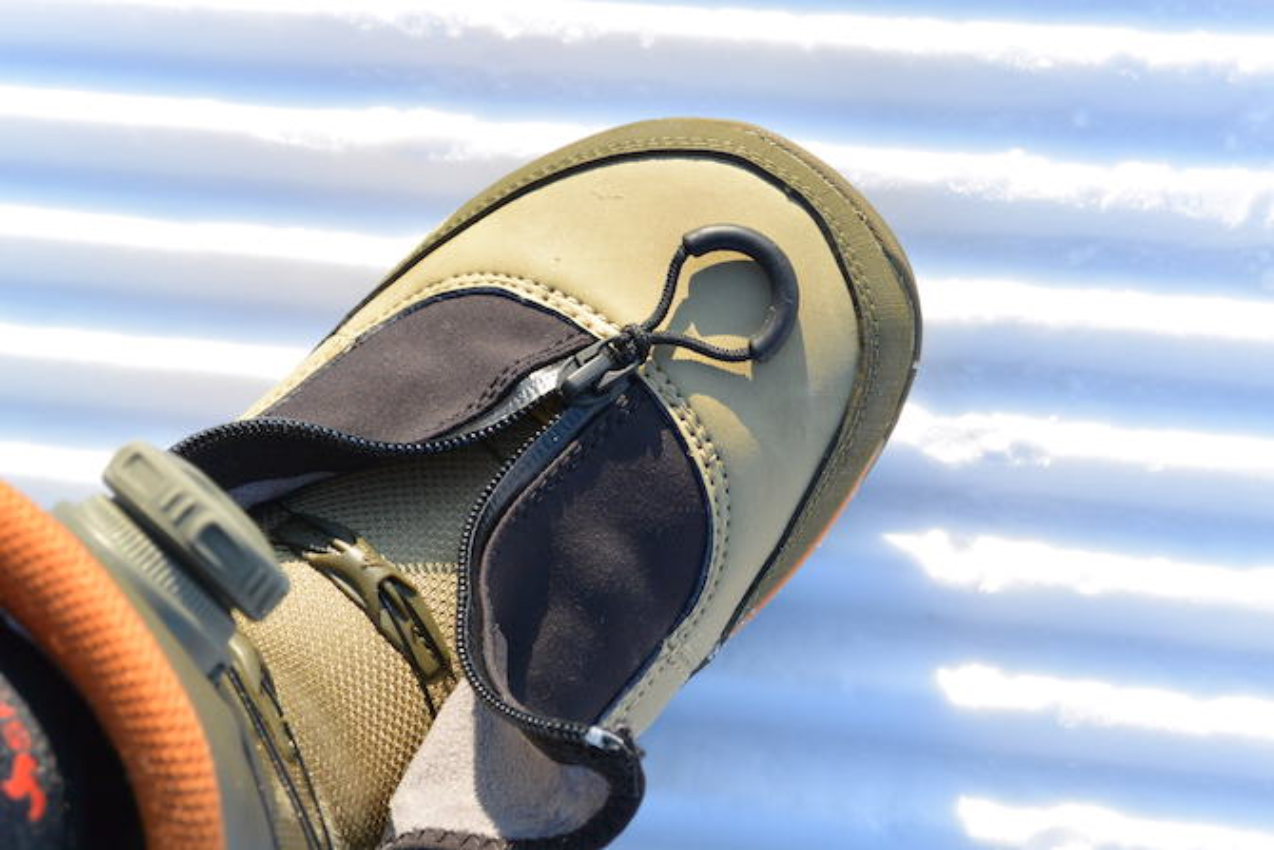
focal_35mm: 74
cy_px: 425
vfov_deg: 18.4
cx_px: 637
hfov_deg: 27.3
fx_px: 2619
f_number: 5.6
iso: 200
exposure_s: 1/400
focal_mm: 27.5
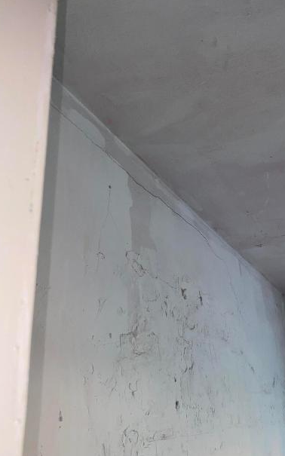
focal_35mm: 35
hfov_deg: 36.0
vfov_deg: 55.3
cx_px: 185
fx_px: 435
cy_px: 248
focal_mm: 4.25
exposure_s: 1/17
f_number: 1.8
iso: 40
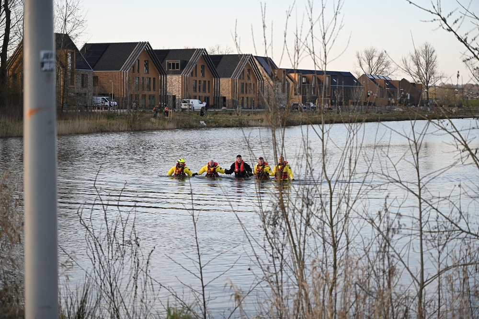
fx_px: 931
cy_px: 160
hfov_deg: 28.9
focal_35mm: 70
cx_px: 240
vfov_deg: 19.4
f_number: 4
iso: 640
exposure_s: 1/1250
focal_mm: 70
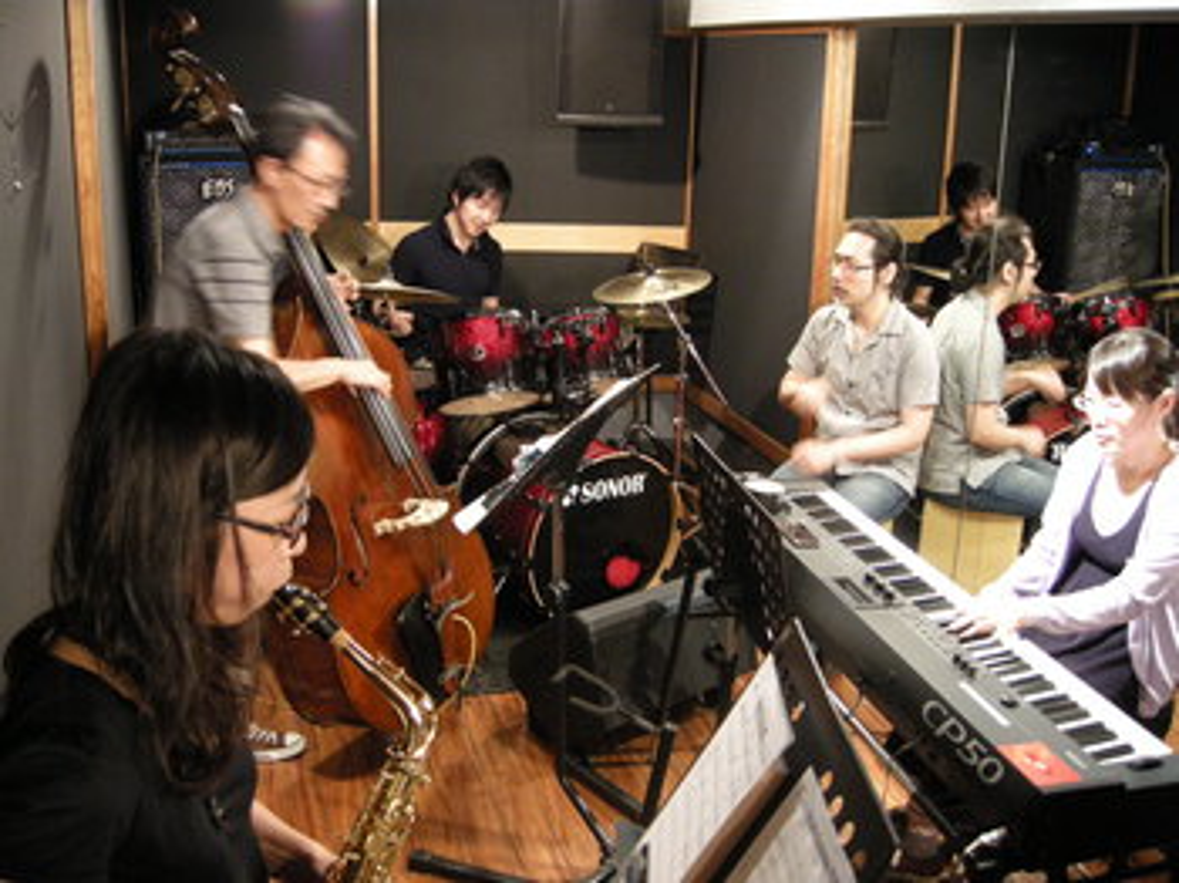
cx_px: 590
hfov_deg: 52.7
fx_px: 1191
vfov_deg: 40.7
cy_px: 442
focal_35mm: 35
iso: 400
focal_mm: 7.5
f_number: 2.7
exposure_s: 1/9.7
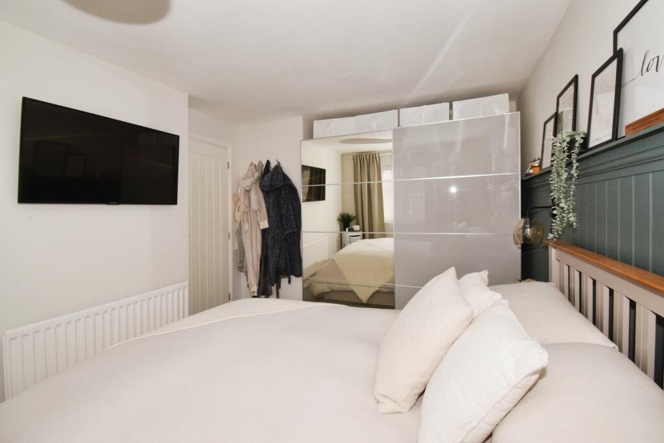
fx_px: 277
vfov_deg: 77.3
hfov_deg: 100.4
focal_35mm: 15
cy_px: 222
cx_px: 332
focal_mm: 10
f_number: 16
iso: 1000
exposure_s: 1/60
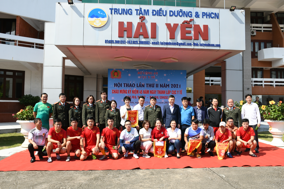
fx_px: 237
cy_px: 94
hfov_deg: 61.9
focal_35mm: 30
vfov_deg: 43.6
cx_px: 142
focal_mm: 20
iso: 125
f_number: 10
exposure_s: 1/200
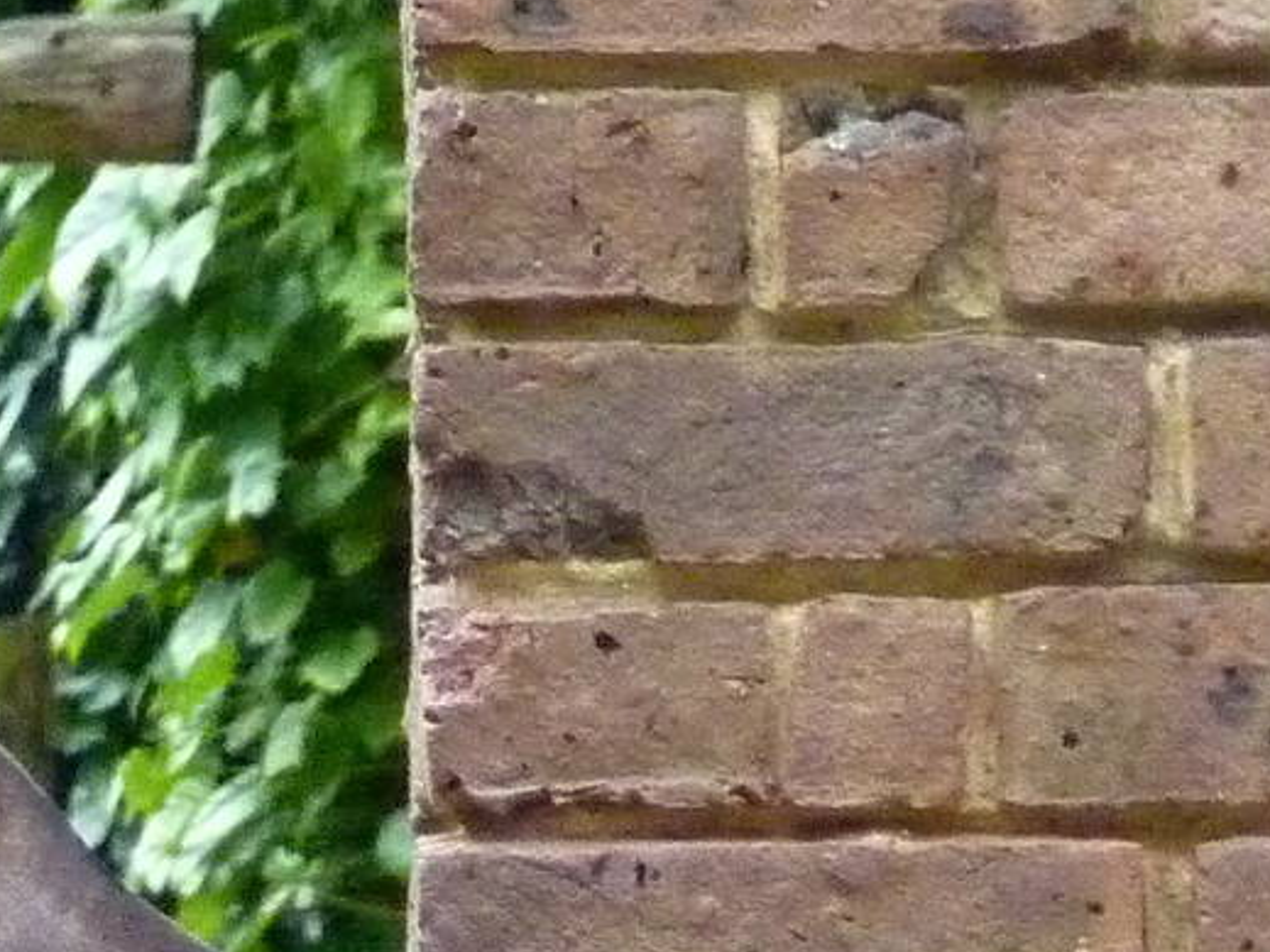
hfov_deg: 1.5
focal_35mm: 1319
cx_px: 125
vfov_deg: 1.1
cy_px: 822
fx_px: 48381
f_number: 4.9
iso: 800
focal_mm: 49.2
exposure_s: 1/200
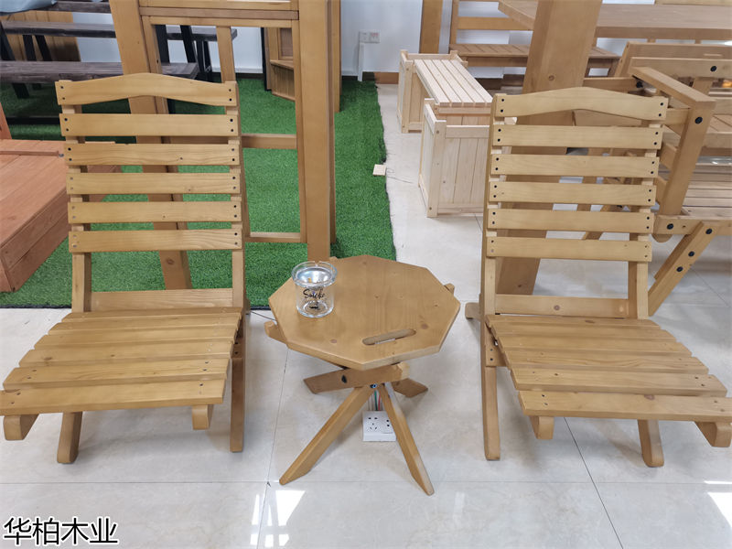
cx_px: 366
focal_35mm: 26
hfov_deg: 67.3
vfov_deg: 53.1
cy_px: 274
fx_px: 550
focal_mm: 5.58
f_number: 1.8
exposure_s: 1/33.3
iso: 400
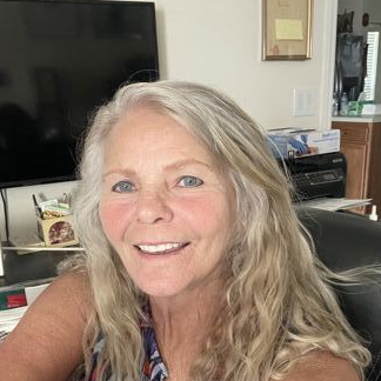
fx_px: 448
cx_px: 192
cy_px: 243
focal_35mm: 36
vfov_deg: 45.6
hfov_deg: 46.0
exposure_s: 1/60
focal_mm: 2.71
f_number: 2.2
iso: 320
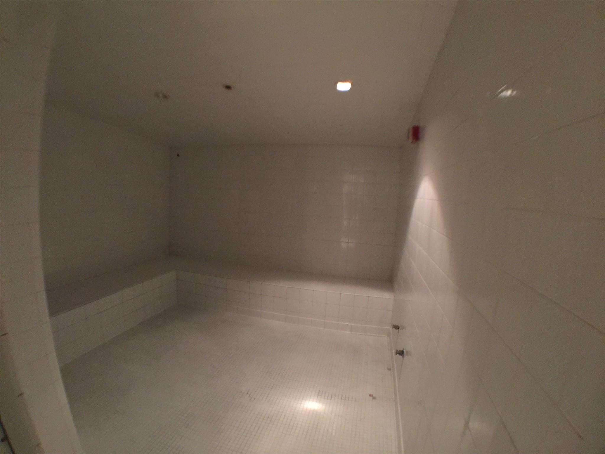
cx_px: 302
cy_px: 227
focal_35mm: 29
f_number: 2.2
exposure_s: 1/4
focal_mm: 4.15
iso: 125
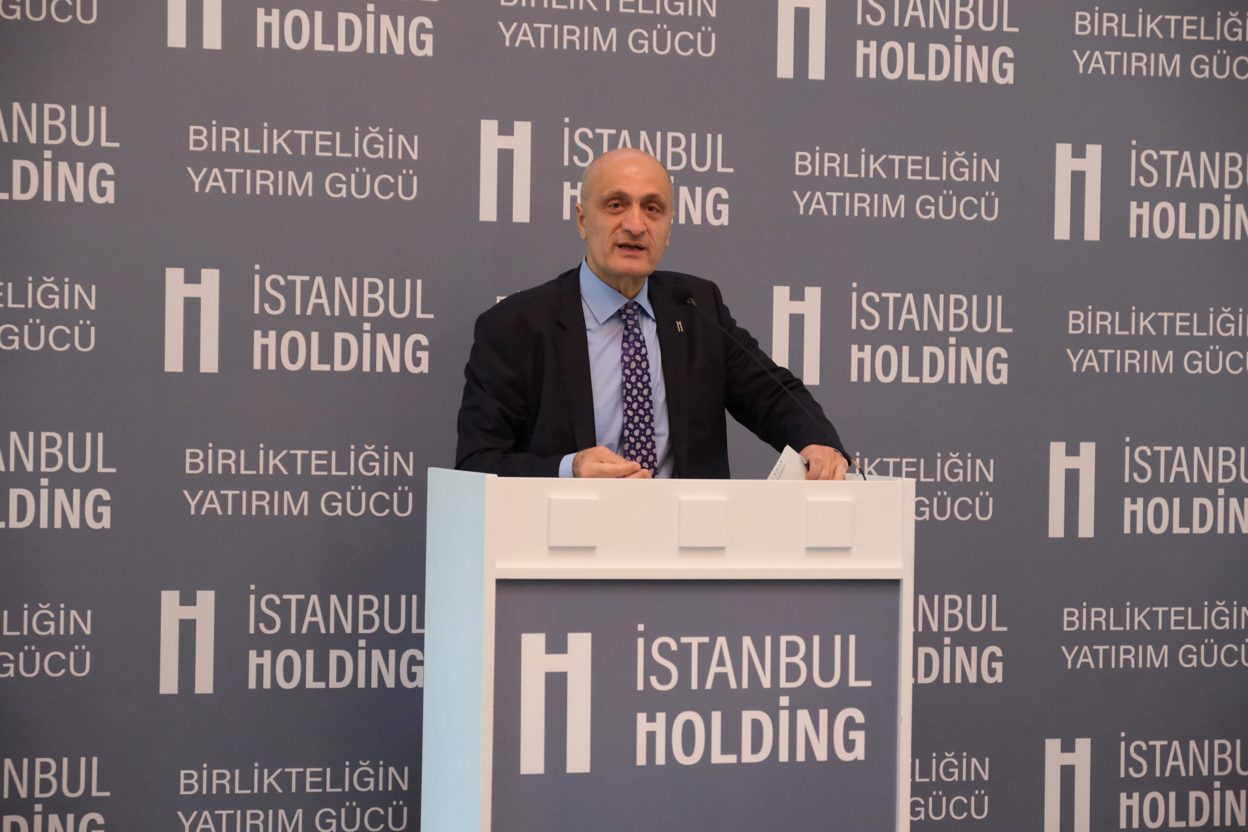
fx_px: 2877
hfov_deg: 24.5
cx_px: 624
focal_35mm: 83
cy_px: 416
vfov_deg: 16.5
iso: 5000
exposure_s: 1/100
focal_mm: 55
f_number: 2.8
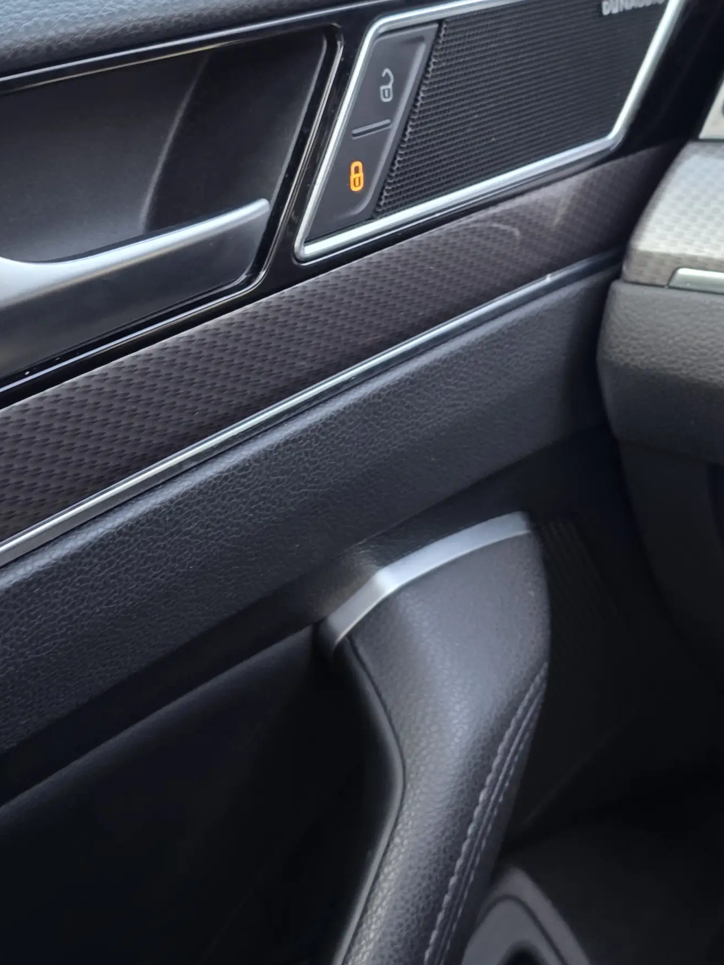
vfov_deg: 36.7
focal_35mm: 52
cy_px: 376
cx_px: 480
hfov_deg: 27.9
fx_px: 1450
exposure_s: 1/55.9
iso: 160
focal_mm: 6.3
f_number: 1.7
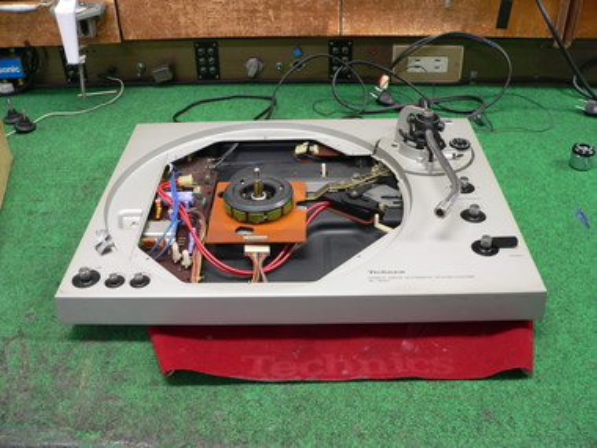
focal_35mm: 36
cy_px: 224
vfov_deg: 39.7
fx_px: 621
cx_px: 298
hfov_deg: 51.4
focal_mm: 6
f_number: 2.8
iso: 200
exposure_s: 1/15
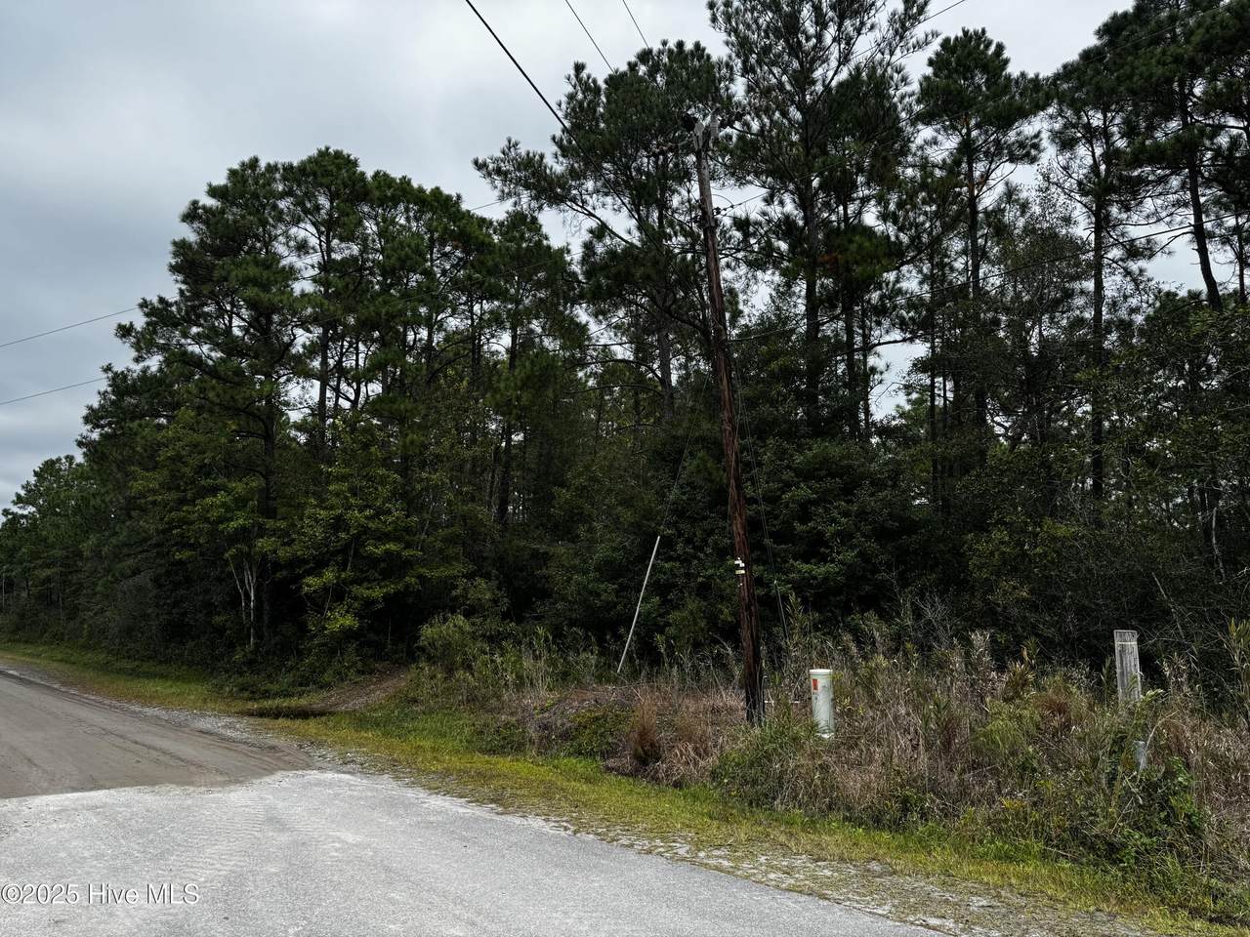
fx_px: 867
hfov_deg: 71.6
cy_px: 468
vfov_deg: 56.8
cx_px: 625
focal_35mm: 24
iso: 80
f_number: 1.78
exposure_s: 1/1524
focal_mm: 6.76
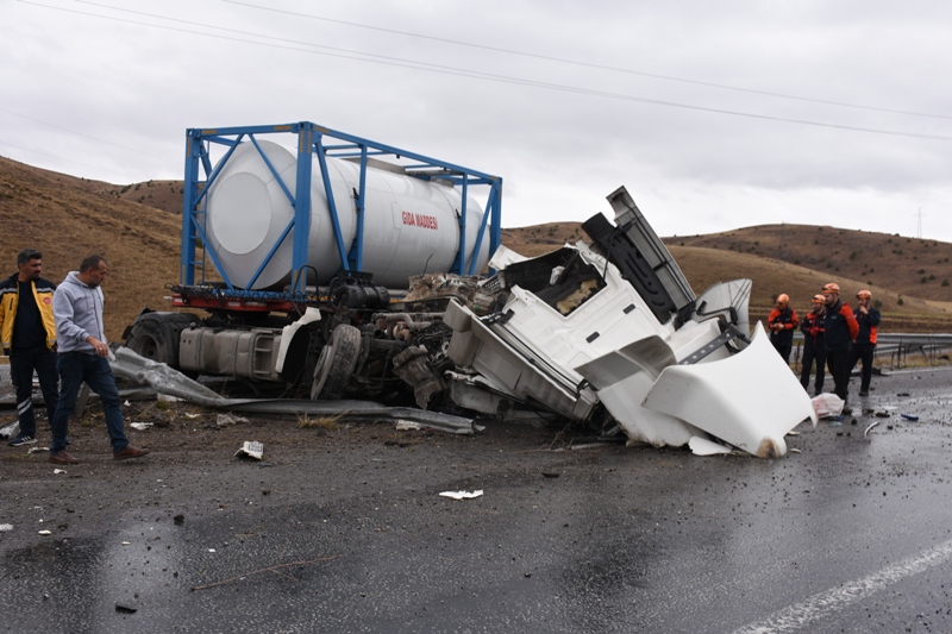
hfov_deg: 55.1
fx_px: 912
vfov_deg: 38.3
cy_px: 317
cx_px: 476
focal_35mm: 34
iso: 200
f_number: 7.1
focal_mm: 23
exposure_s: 1/200
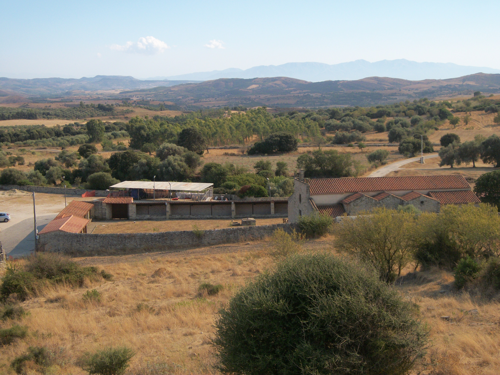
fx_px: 896
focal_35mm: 62
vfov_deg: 23.7
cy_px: 188
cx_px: 250
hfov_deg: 31.2
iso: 80
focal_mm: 11
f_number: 4.1
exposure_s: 1/640
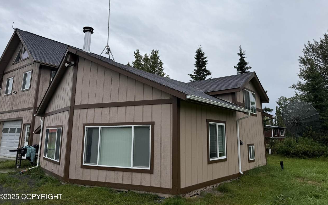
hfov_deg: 70.4
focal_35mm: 26
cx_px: 165
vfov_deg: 47.4
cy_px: 82
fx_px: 232
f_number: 1.78
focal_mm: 6.76
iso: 80
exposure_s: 1/1585
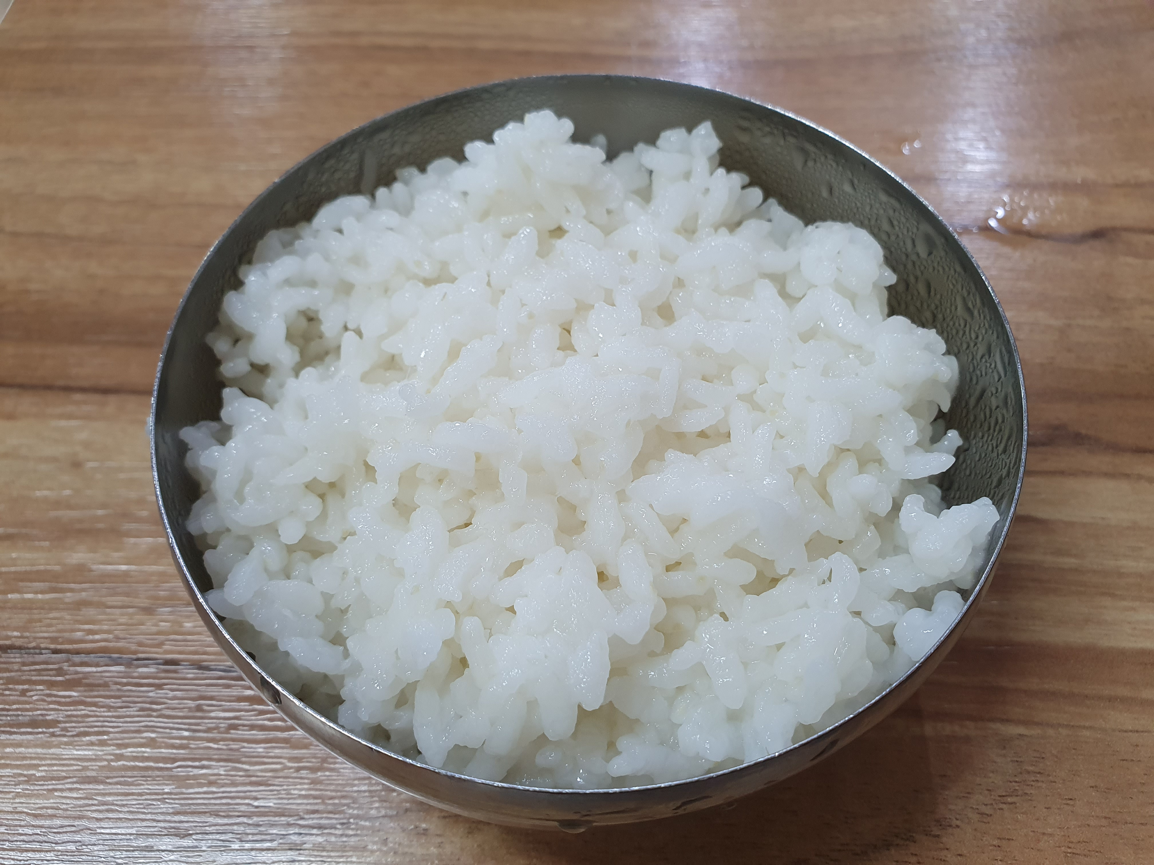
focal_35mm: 26
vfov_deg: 53.1
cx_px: 577
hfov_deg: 67.3
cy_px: 432
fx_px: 867
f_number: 2.4
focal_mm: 4.32
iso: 250
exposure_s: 1/60
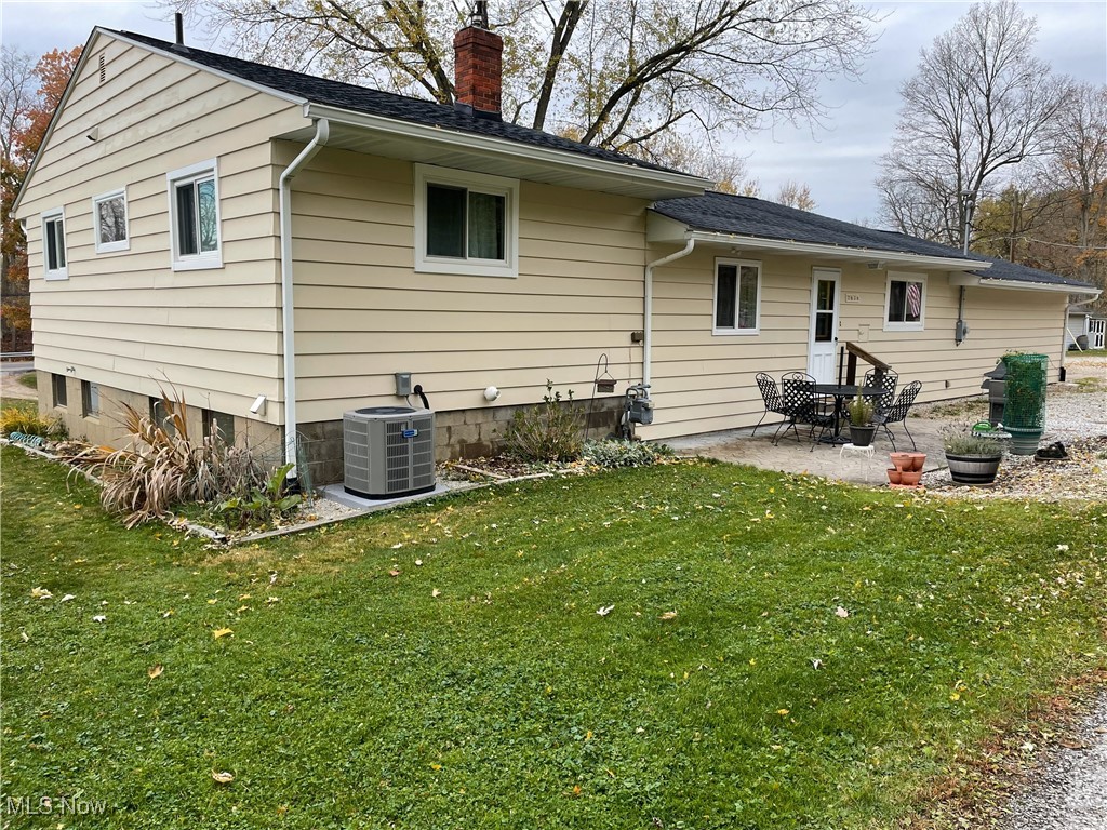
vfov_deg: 53.1
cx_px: 554
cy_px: 415
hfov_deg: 67.3
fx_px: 831
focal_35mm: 26
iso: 32
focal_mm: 4.2
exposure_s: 1/647
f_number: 1.6
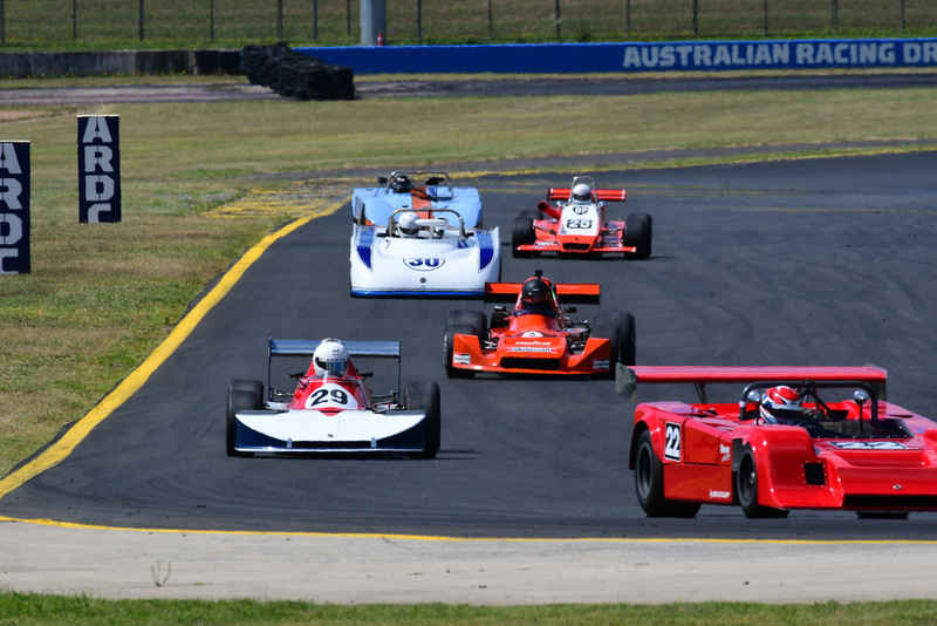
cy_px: 313
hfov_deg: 2.7
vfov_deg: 1.8
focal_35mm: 750
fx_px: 19527
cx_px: 468
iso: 320
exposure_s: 1/640
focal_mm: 500
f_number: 13
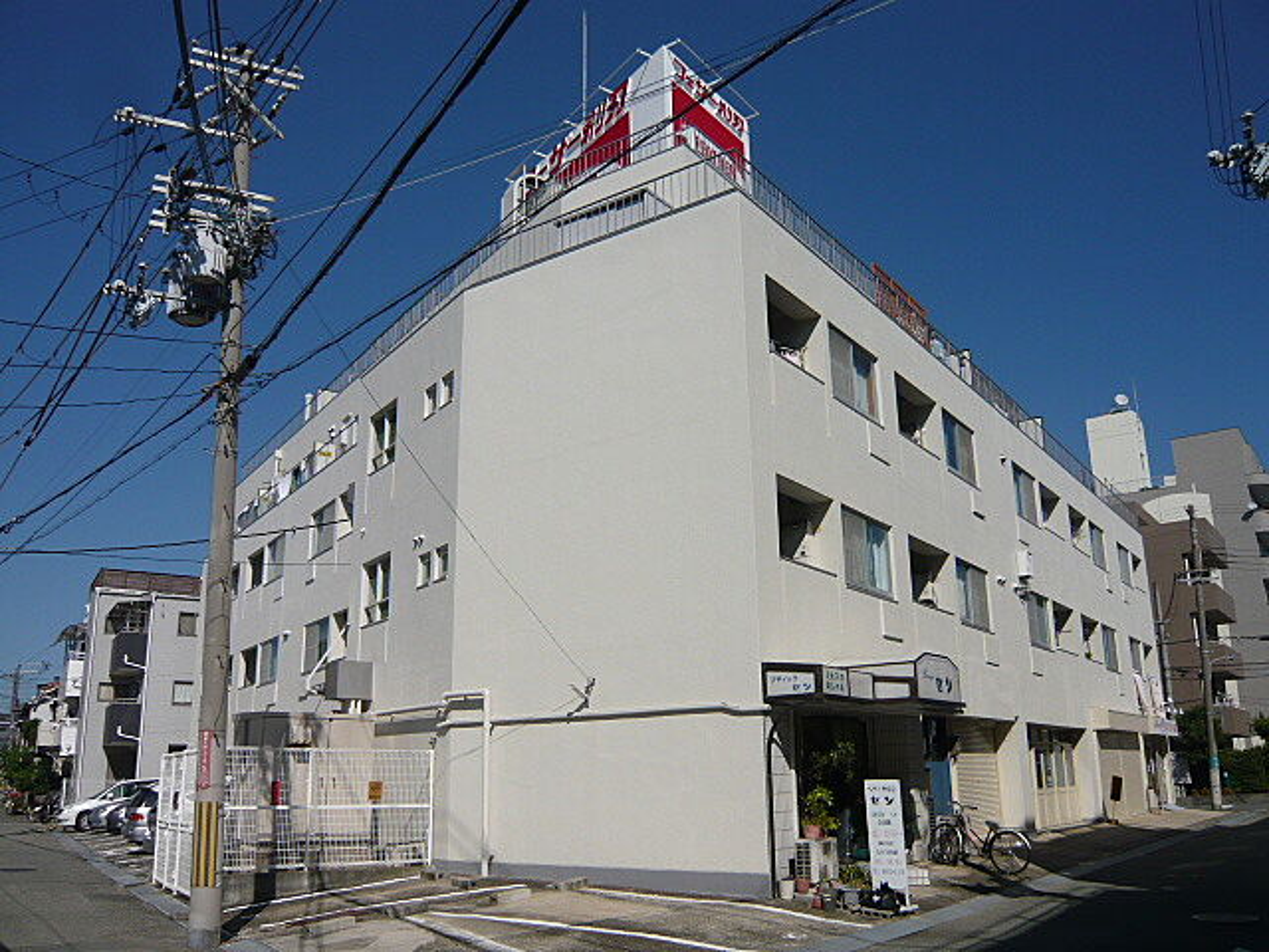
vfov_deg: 49.7
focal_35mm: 28
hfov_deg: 63.4
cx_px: 634
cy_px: 476
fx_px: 1026
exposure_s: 1/640
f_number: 8
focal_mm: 4.6
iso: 100
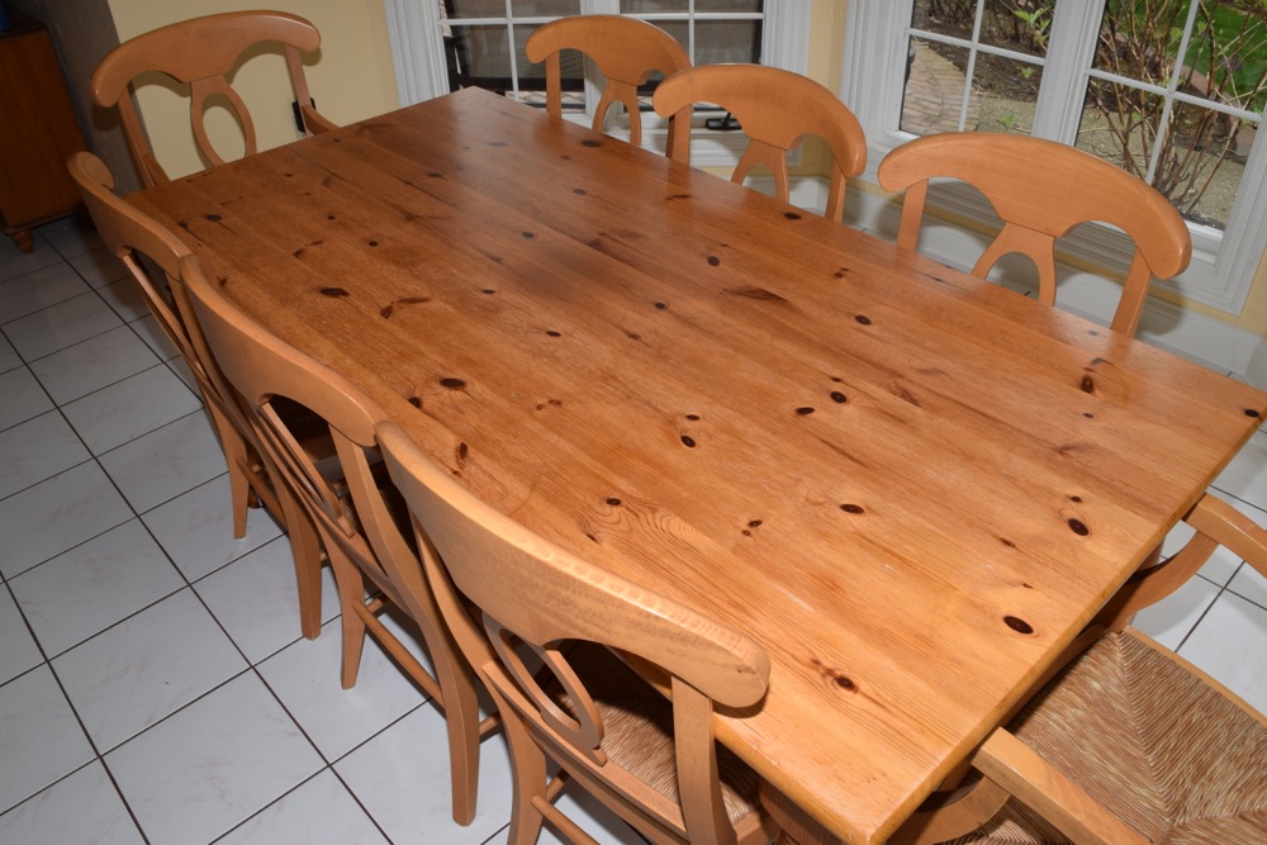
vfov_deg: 47.9
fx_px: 950
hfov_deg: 67.4
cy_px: 422
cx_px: 634
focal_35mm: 27
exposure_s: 1/60
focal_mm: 18
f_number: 8
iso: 100
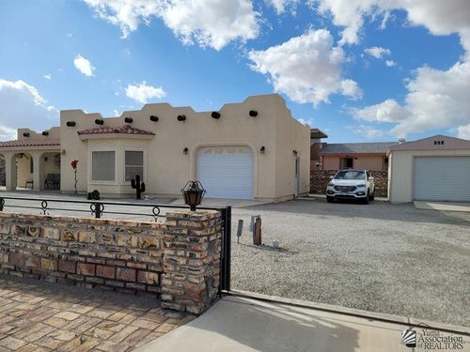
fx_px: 339
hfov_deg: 69.4
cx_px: 235
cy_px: 176
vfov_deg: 54.9
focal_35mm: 25
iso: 20
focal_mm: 7
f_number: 1.8
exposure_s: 1/1488
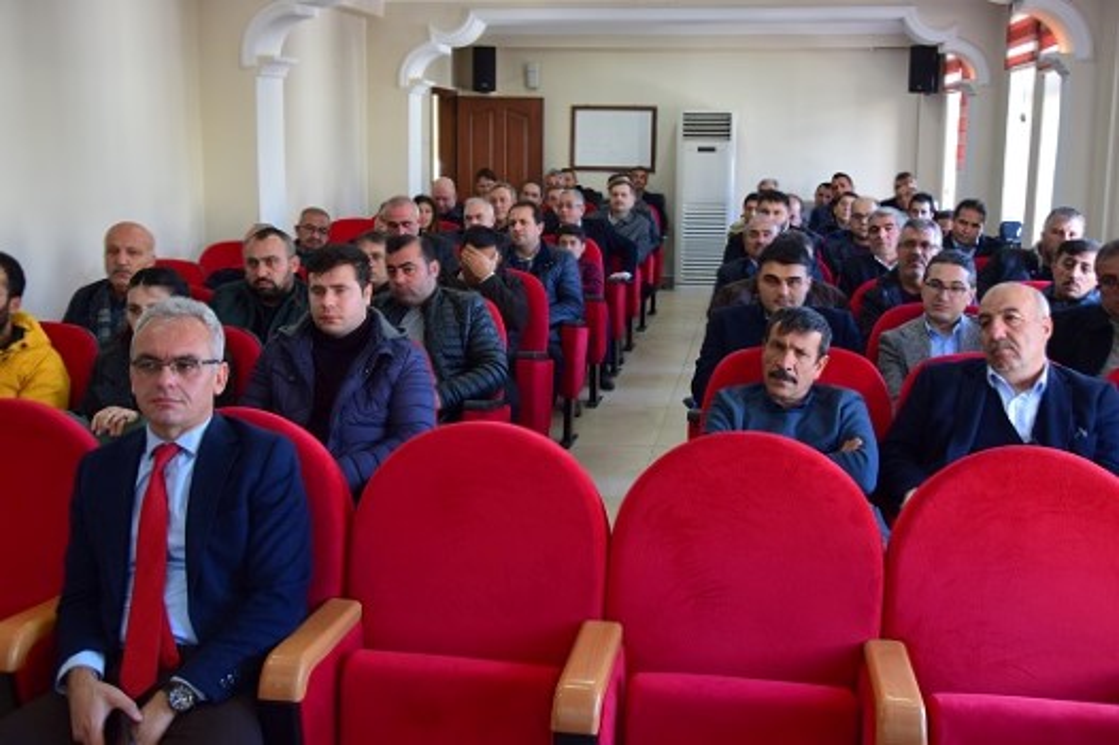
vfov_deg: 35.4
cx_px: 560
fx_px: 1165
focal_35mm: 38
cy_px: 372
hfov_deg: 51.3
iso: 500
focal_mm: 25
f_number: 6.3
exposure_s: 1/15
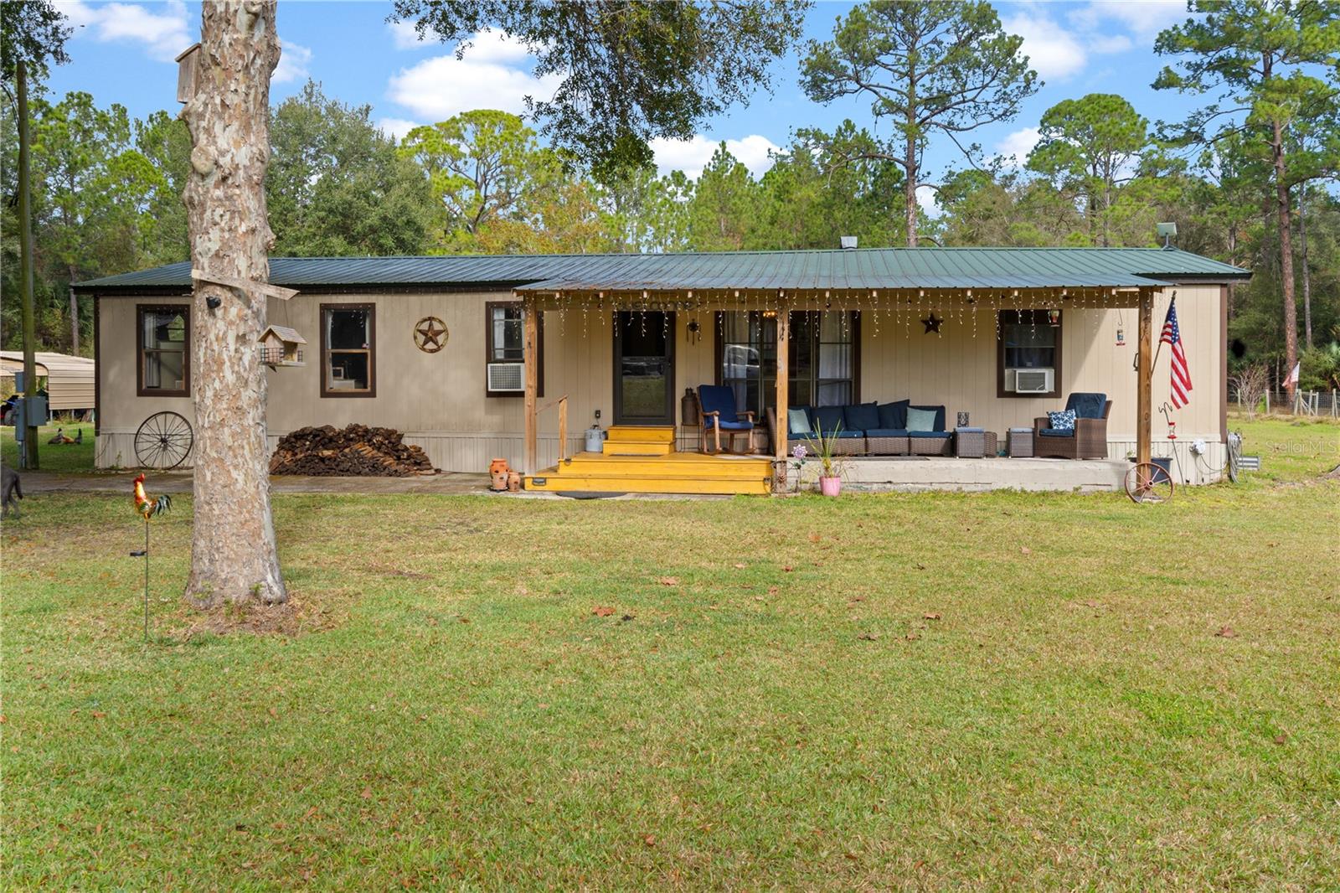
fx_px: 1228
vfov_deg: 40.0
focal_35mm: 33
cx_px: 670
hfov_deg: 57.2
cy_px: 446
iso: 250
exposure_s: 1/40
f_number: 16
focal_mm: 33
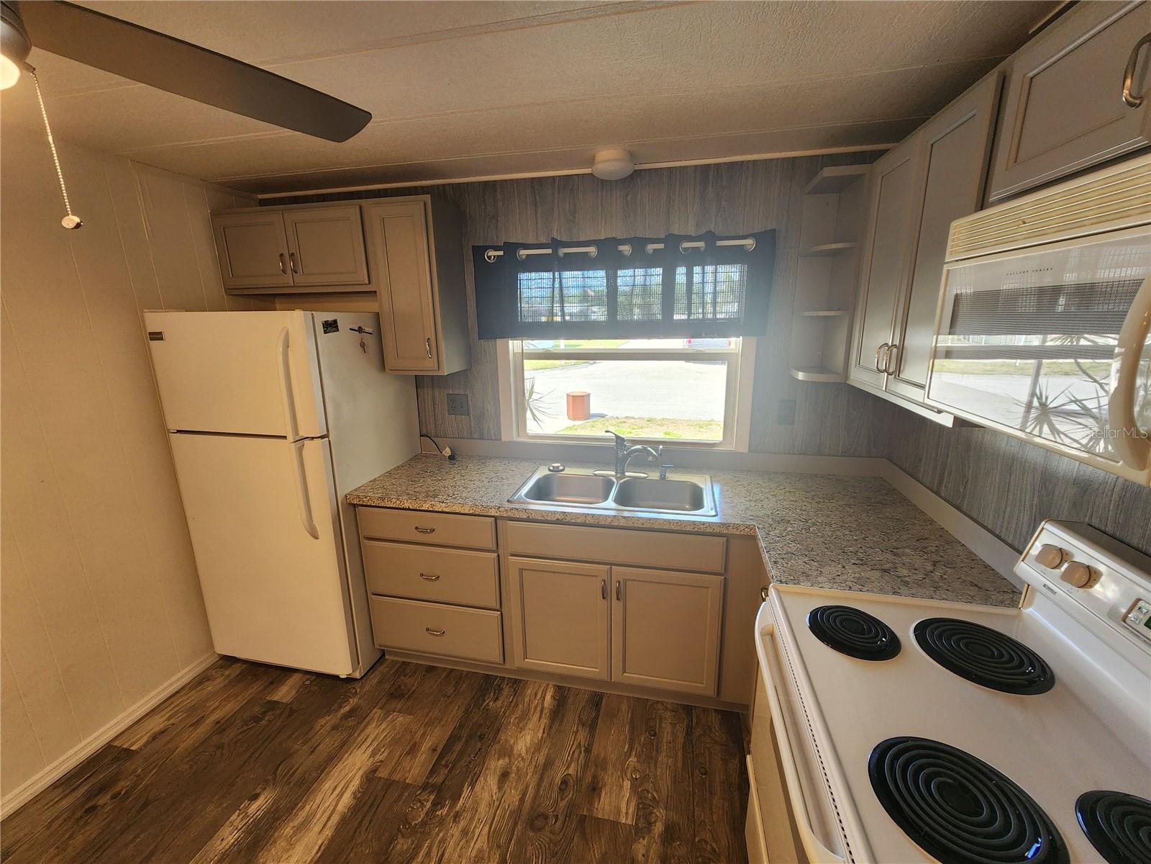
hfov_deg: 106.2
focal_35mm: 13
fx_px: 432
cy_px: 432
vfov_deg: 89.9
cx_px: 576
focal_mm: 2.2
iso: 160
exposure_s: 1/60
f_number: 2.2
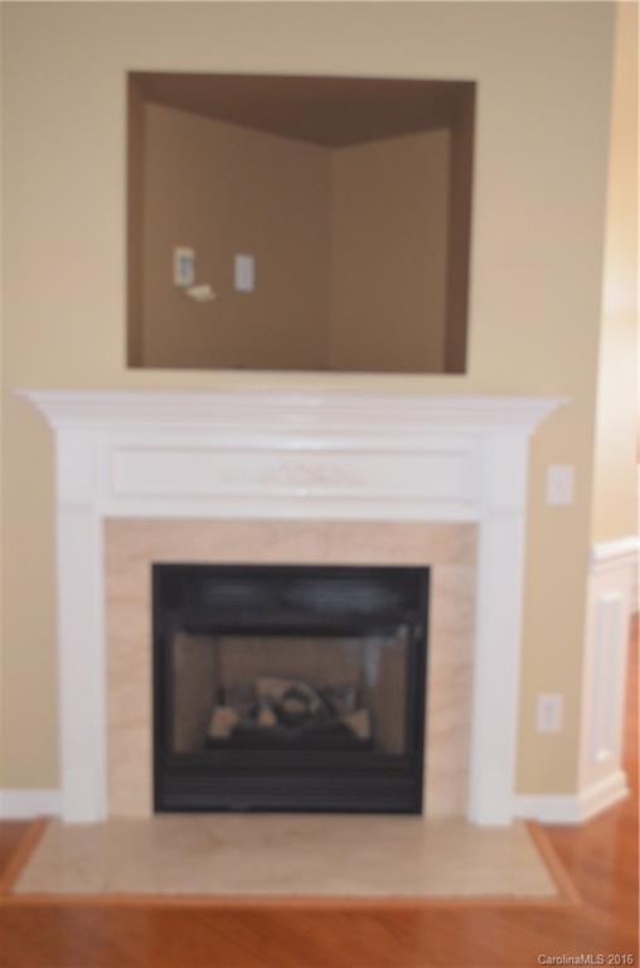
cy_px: 484
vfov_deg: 49.7
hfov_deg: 34.0
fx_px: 1046
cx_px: 320
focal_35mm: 39
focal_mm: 26
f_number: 4.2
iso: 1600
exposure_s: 1/60
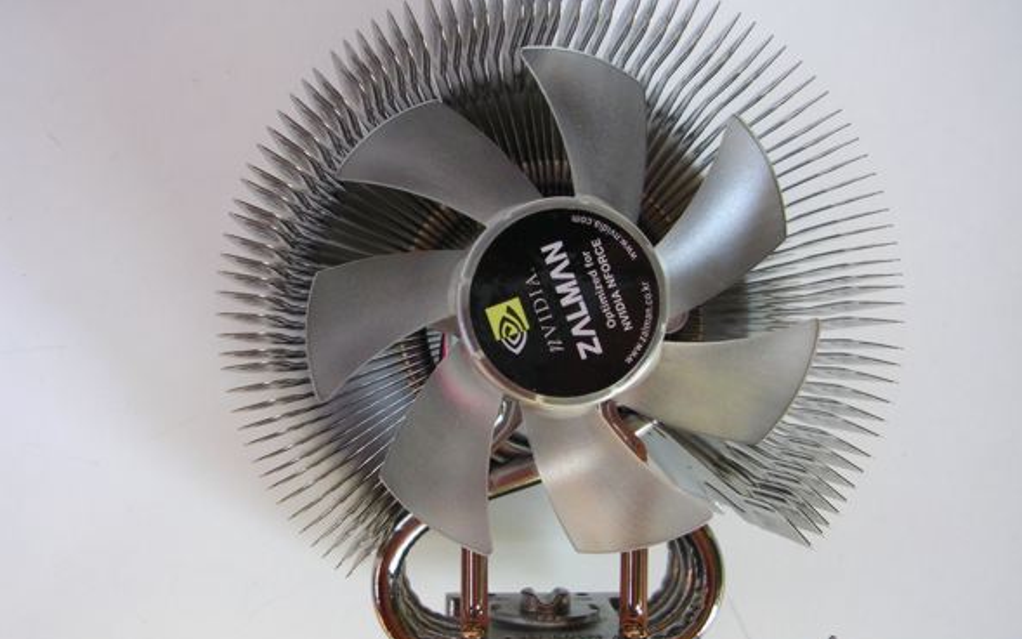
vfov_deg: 31.2
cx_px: 519
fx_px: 1142
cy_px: 333
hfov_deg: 48.2
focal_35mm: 41
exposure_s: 1/36.8
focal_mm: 5.8
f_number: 2.8
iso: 50
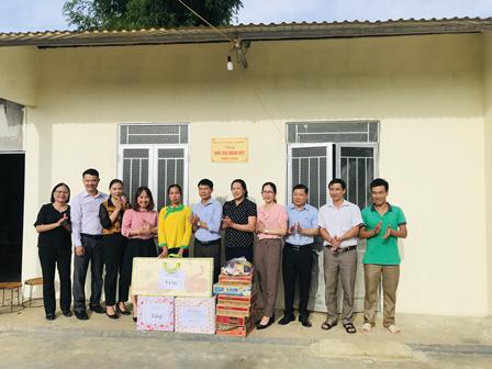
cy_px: 184
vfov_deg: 49.7
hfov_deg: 63.4
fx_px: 398
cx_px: 246
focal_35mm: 28
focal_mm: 3.99
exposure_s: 1/2817
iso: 20
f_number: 1.8
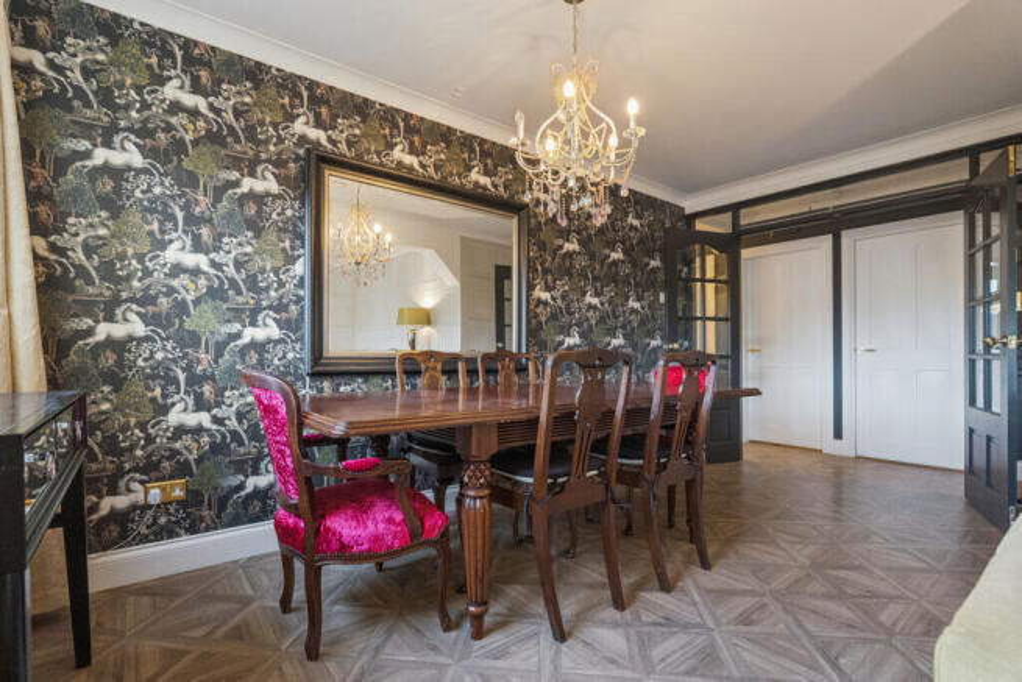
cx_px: 511
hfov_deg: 96.7
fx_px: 454
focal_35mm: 16
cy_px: 341
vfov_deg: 73.8
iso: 6400
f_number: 6.3
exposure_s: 1/50
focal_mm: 16
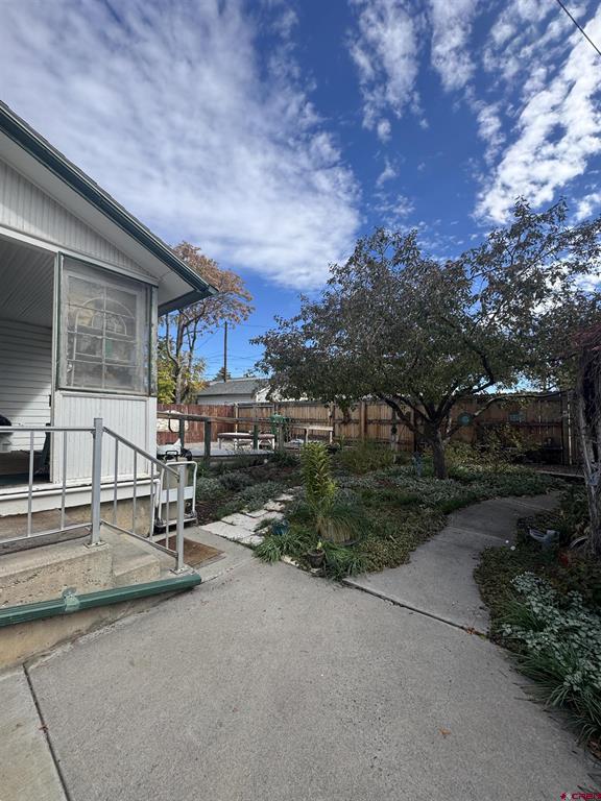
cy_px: 400
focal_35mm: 14
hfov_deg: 85.7
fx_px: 324
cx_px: 300
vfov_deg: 102.1
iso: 50
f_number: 2.2
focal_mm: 2.22
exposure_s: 1/749
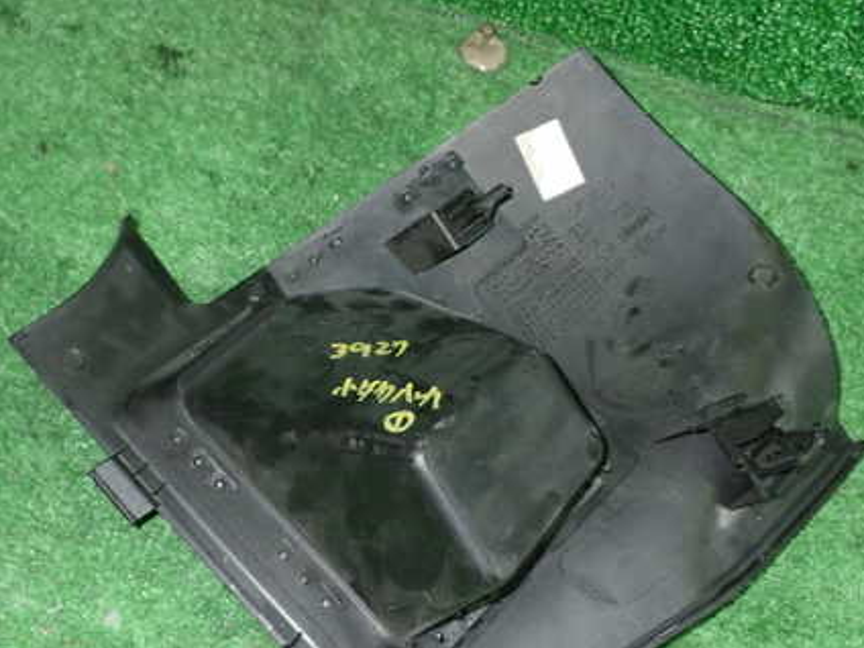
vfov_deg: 25.2
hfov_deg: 33.2
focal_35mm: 58
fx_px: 1448
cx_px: 446
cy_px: 375
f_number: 8
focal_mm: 7.31
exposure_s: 1/40
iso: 800
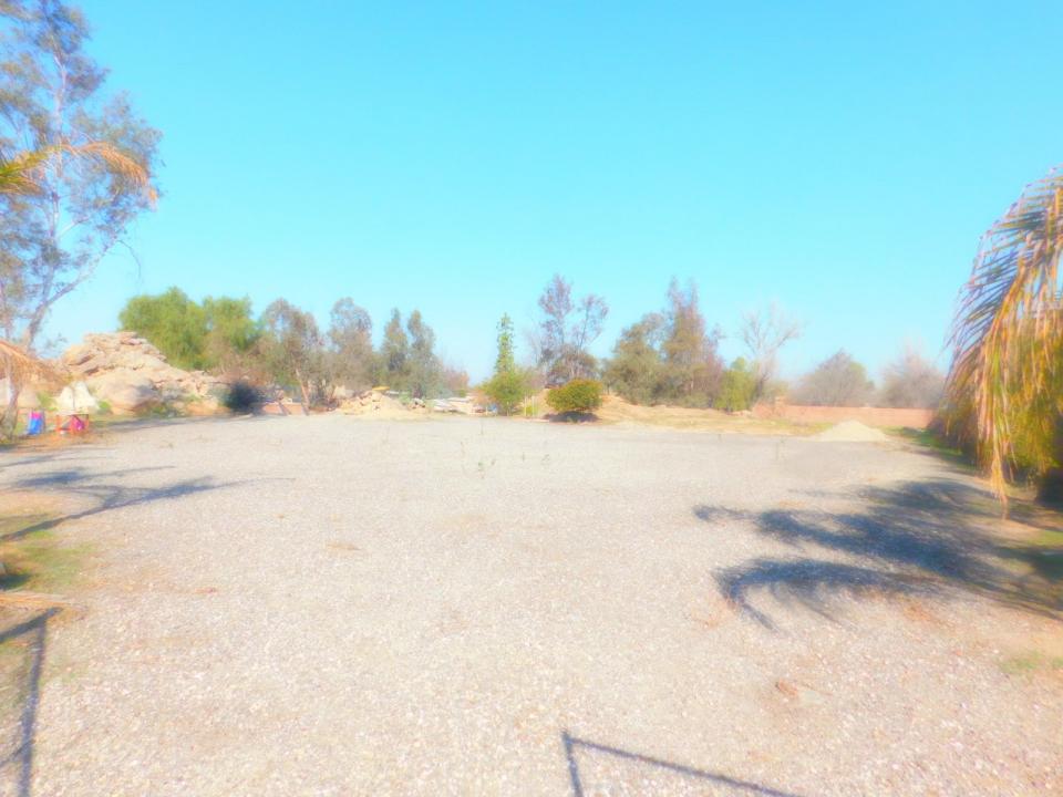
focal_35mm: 23
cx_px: 532
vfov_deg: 58.9
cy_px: 398
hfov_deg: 73.9
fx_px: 706
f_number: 3
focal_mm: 4
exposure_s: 1/1250
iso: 125
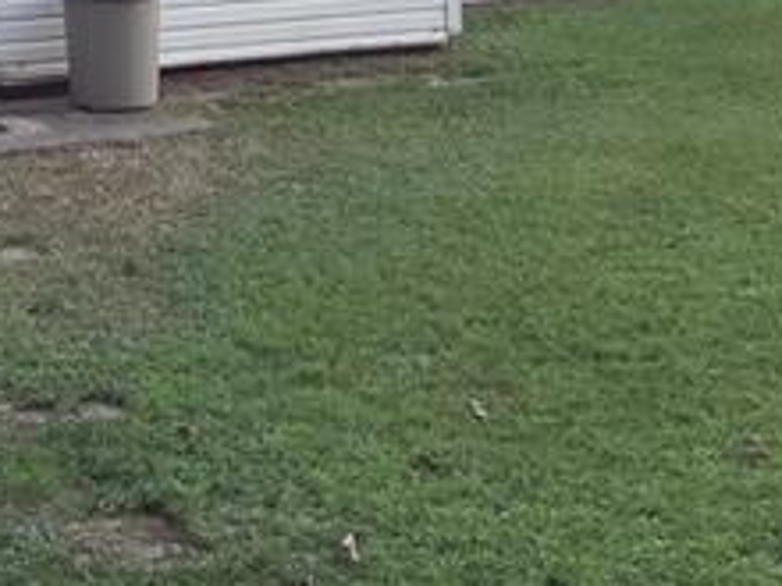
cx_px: 92
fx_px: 2033
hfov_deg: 21.3
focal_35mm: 90
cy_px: -259
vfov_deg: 15.3
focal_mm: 3.3
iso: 25
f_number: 2.4
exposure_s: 1/179
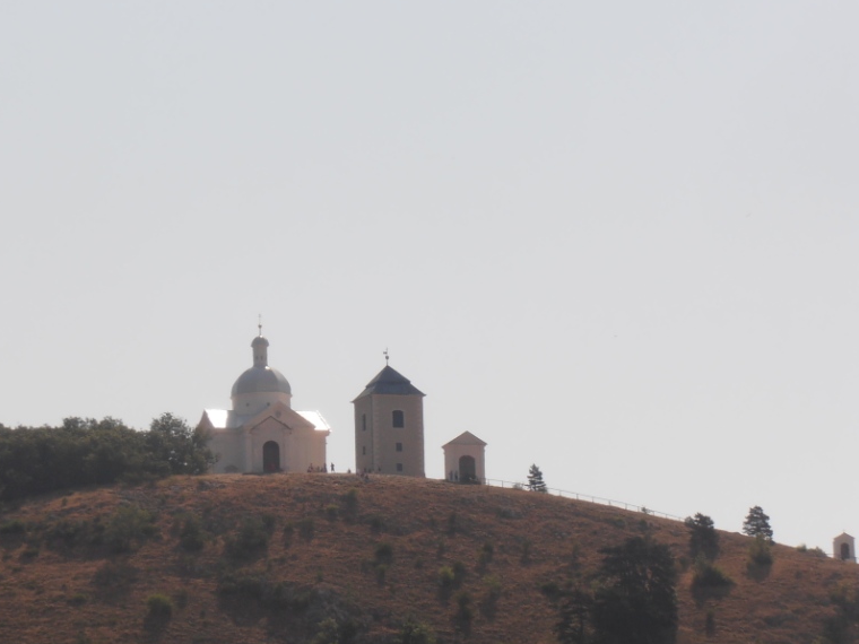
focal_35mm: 186
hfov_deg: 10.6
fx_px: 4616
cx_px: 311
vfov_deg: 8.0
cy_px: 365
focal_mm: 24.39
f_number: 15
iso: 80
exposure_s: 1/160
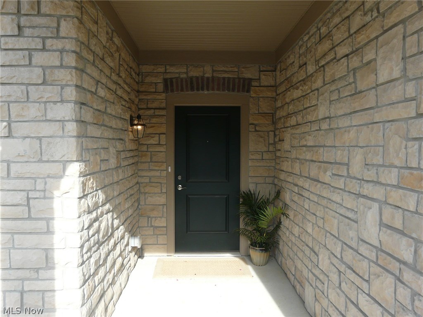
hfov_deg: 63.4
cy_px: 158
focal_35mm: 28
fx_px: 342
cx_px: 212
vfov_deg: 49.7
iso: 100
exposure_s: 1/200
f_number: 4
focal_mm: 4.6
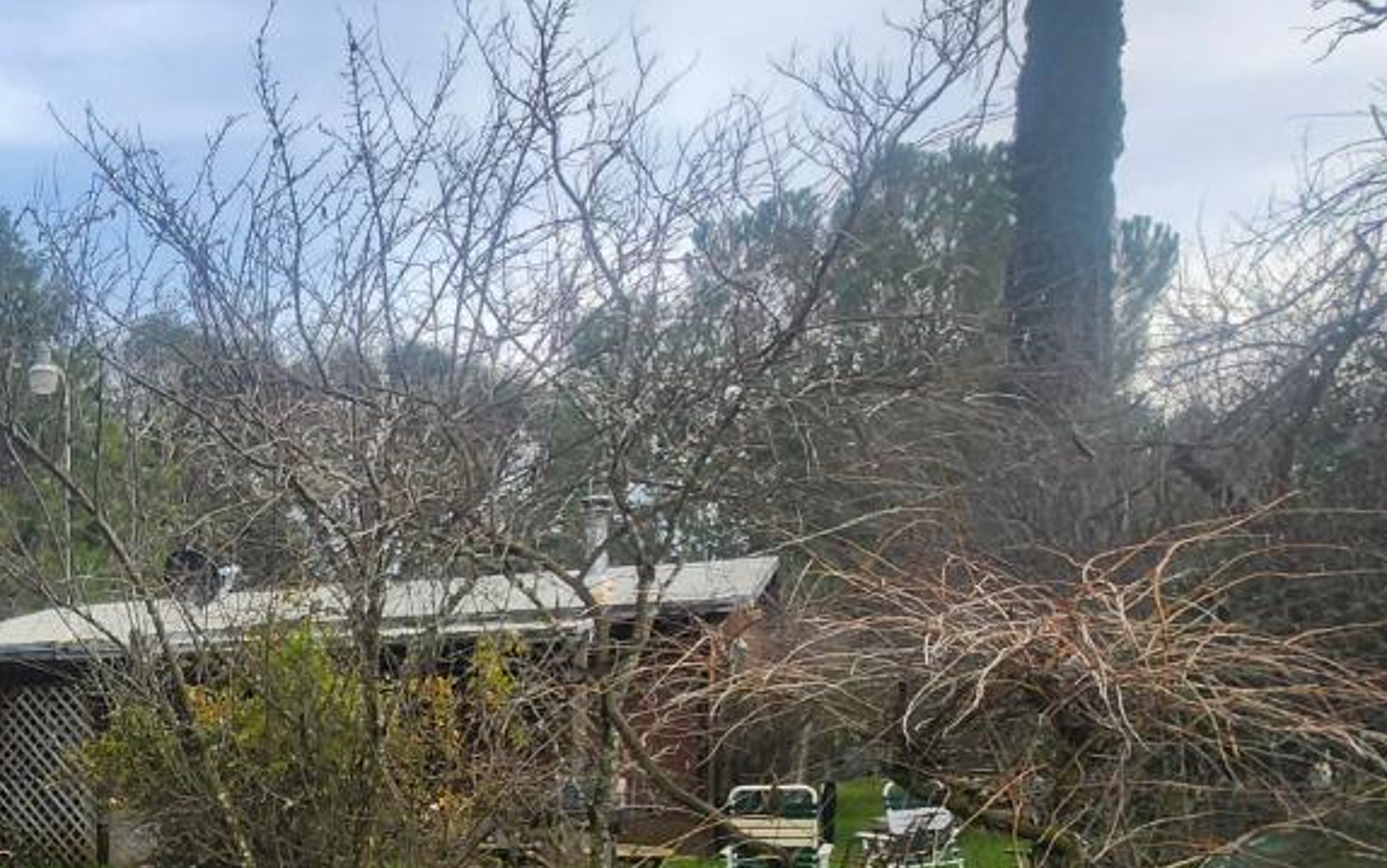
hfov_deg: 49.5
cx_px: 201
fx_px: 1361
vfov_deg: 32.7
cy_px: 855
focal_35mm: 36
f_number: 2.2
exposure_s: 1/563
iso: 40
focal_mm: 1.74
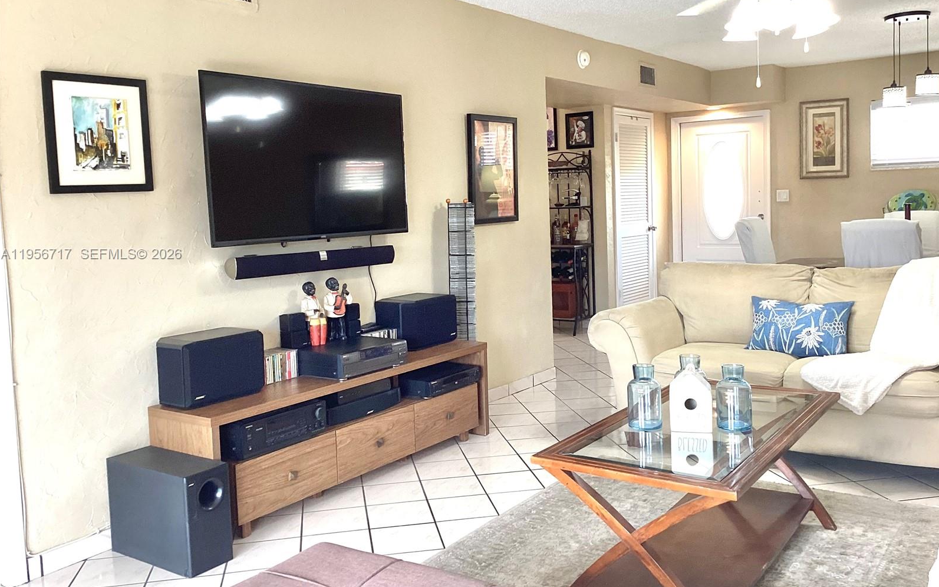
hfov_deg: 58.1
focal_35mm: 33
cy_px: 255
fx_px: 845
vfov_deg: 38.3
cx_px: 469
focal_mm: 3.3
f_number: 2.4
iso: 100
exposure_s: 1/50
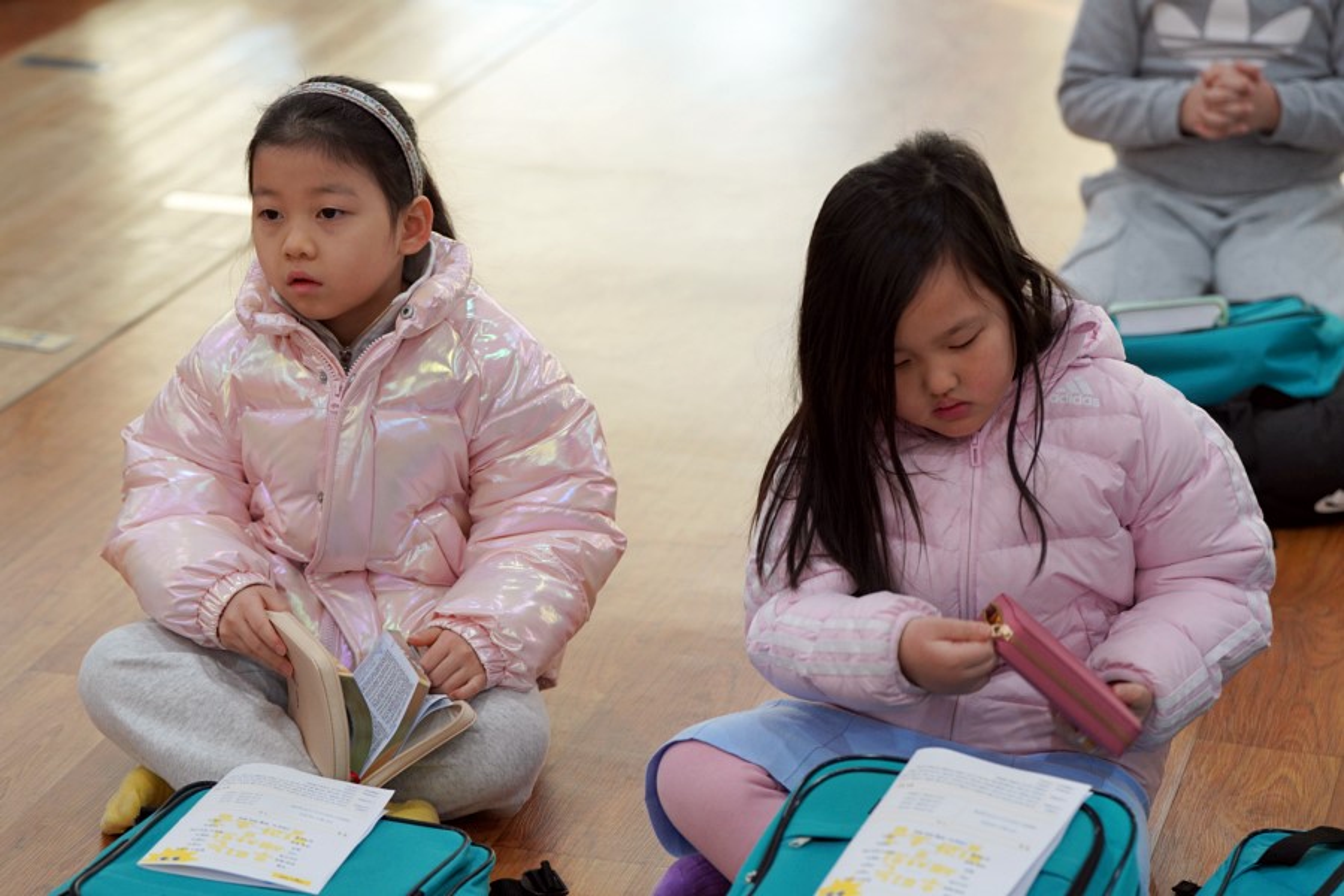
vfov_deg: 13.0
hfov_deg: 19.5
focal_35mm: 105
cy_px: 448
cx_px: 672
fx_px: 3920
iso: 800
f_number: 4
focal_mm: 105
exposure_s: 1/160
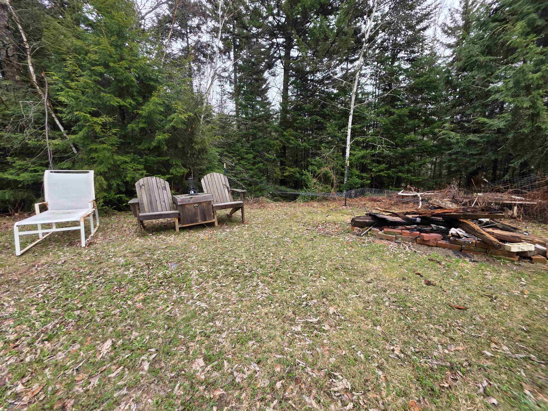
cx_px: 274
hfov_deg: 106.2
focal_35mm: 13
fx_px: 206
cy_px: 206
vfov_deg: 89.9
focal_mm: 2.2
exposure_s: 1/356
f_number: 1.9
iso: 40
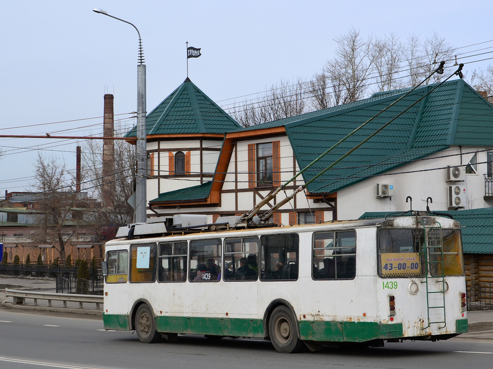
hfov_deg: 33.5
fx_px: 819
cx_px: 266
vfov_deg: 25.4
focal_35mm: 58
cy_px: 185
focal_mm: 35
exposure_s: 1/640
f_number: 6.3
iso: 200
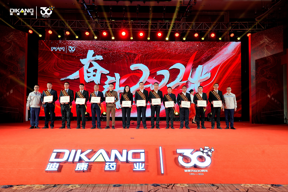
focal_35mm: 28
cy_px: 96
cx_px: 144
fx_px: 224
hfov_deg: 65.5
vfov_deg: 46.4
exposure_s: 1/80
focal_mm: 28
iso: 800
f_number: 6.3
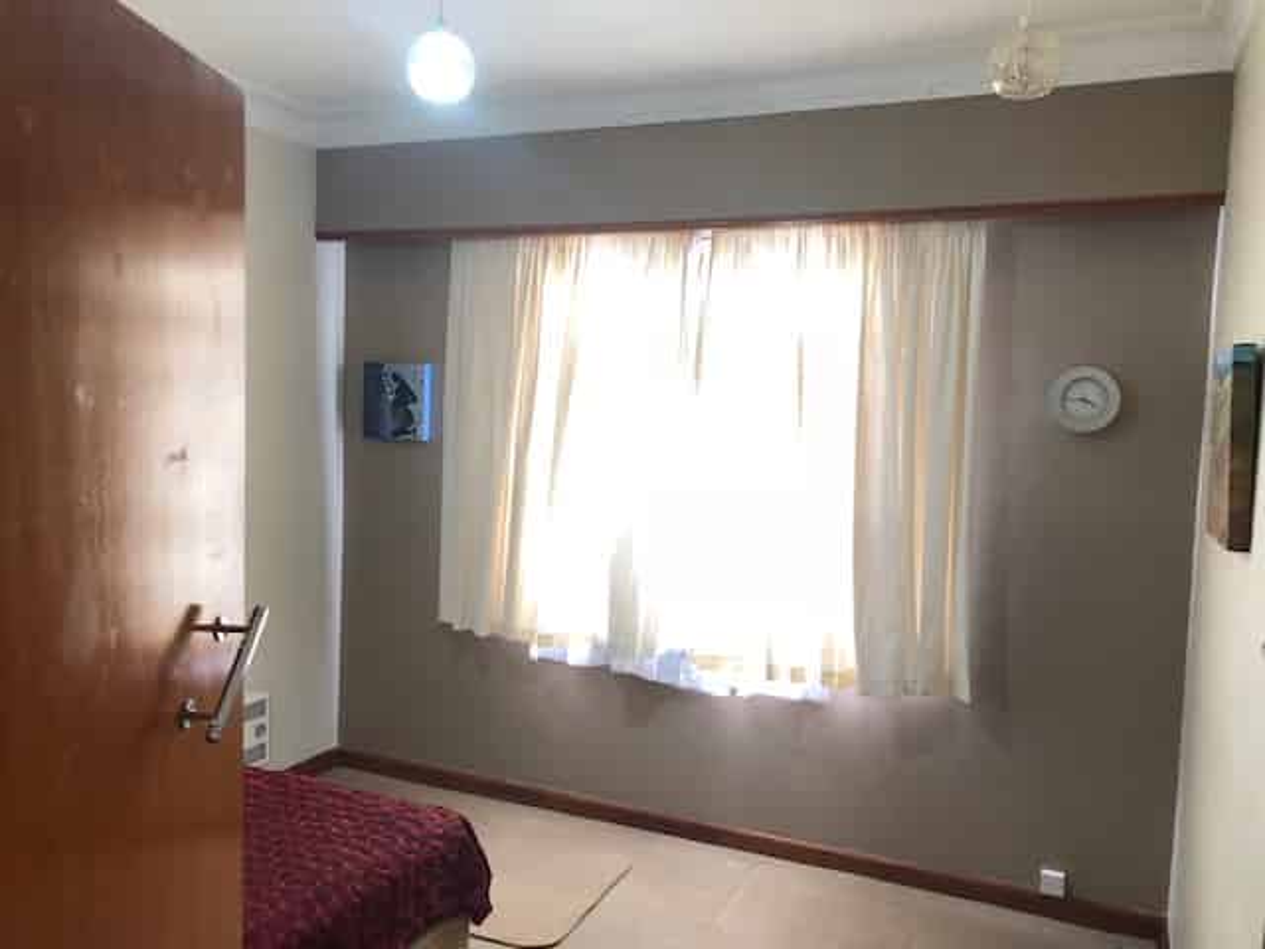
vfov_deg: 49.7
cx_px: 632
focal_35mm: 28
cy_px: 474
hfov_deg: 63.4
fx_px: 1023
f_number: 1.8
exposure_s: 1/25
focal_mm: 3.99
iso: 40
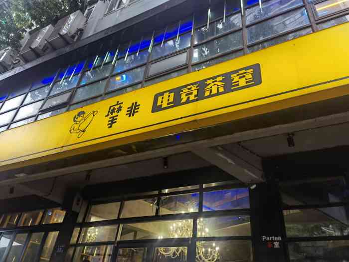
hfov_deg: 65.3
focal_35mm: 27
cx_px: 174
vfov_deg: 51.4
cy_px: 131
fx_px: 272
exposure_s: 1/100
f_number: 1.9
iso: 80
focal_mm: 6.67
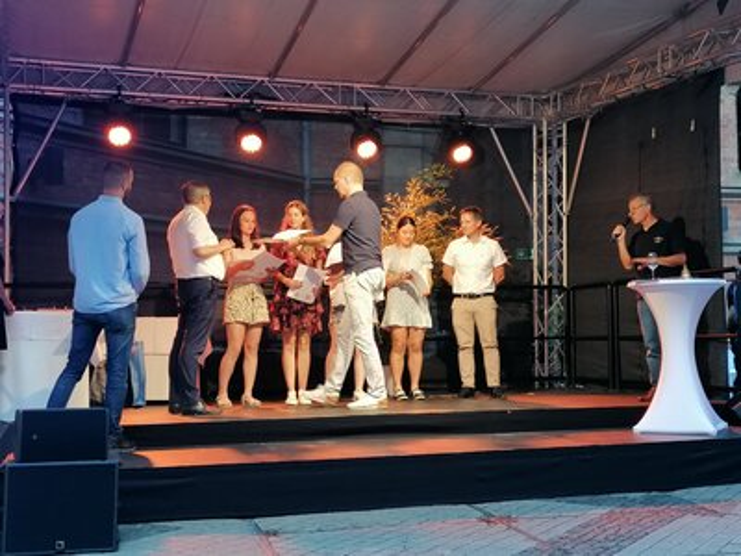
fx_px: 1049
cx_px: 370
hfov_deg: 38.9
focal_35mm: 49
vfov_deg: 29.7
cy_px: 278
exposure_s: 1/50
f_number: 1.8
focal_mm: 4.75
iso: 160
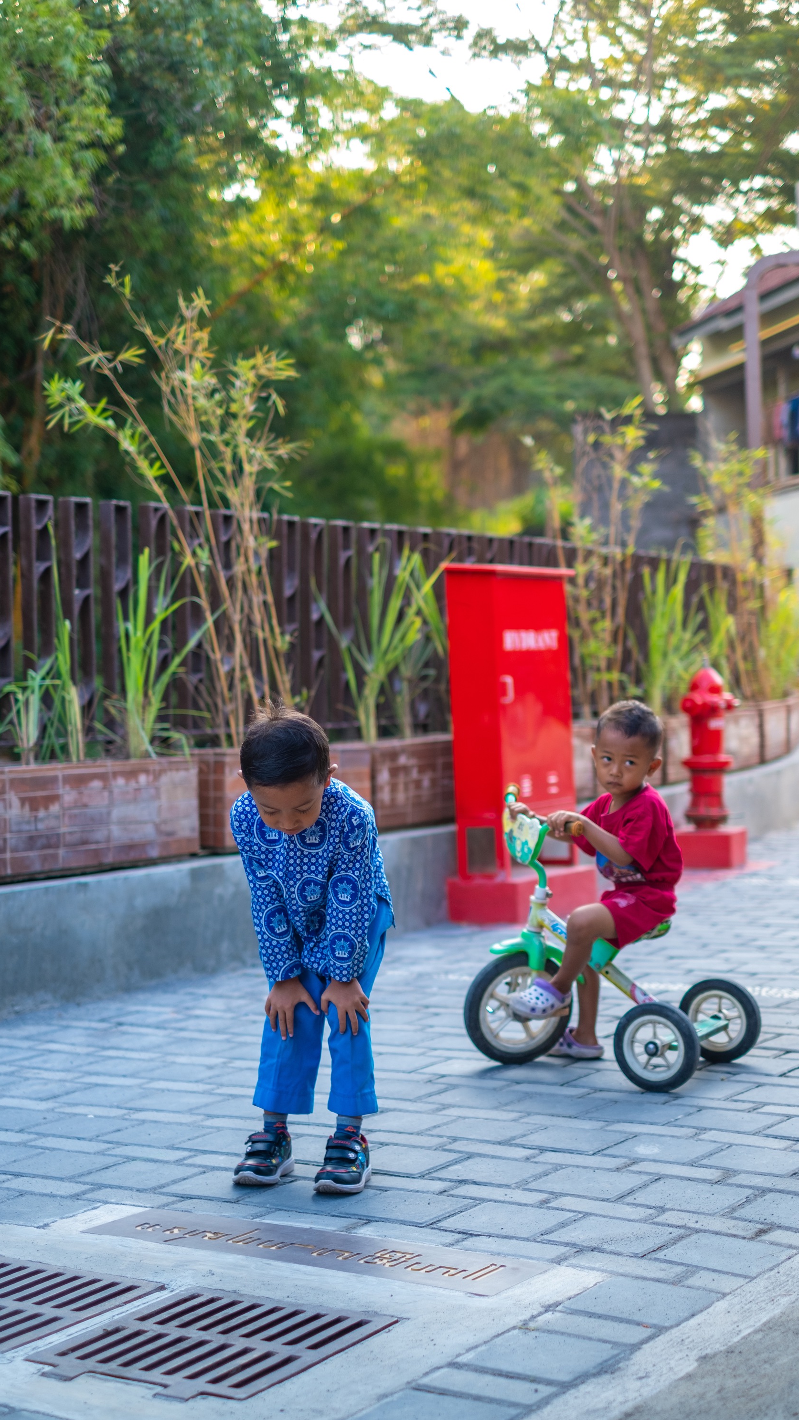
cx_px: 422
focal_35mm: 56
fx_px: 2109
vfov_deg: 37.2
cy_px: 710
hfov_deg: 21.4
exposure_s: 1/500
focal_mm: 35
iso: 100
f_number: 1.4
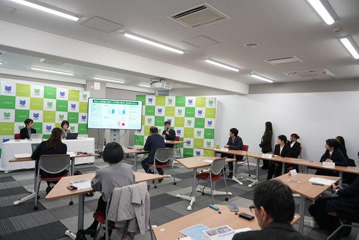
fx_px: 239
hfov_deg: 73.7
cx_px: 180
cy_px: 120
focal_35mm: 24
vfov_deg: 53.1
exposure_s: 1/30
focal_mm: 24
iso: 125
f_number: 4
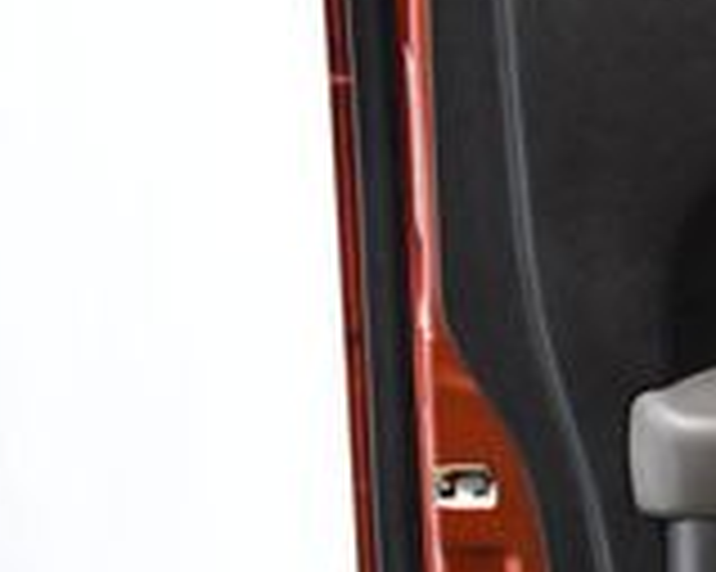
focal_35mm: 136
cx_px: 1297
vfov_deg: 11.3
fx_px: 2880
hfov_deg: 12.8
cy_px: 495
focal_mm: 18
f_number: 3.5
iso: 2200
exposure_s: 1/125
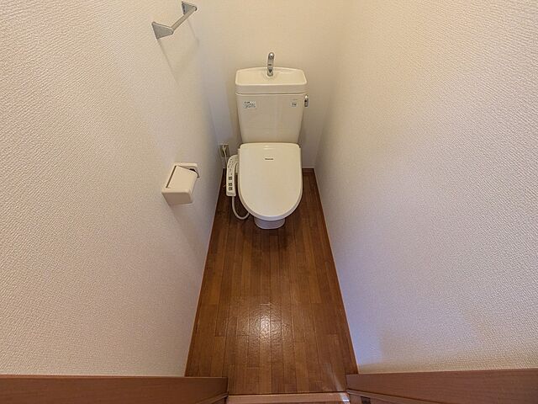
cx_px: 269
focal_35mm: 14
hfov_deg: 102.1
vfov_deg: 85.7
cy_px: 202
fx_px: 218
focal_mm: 1.83
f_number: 2.2
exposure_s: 1/24
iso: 200
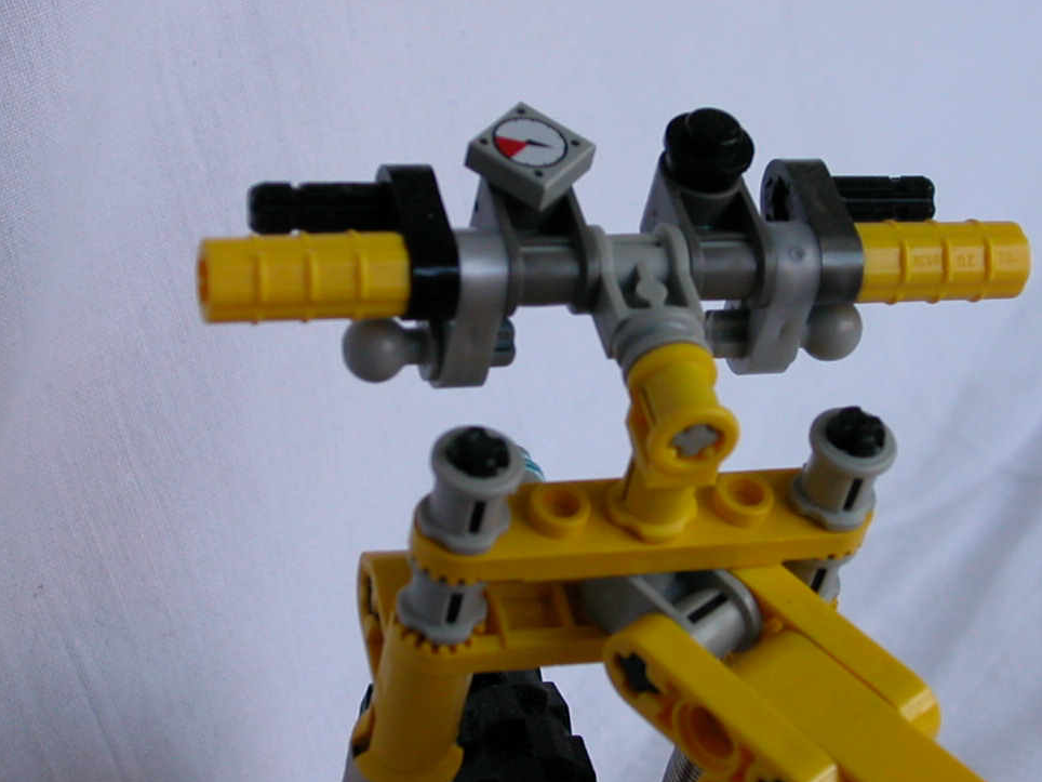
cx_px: 629
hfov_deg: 23.0
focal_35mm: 85
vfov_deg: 17.4
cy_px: 396
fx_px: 2559
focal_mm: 9.7
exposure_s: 1/68.9
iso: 100
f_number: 3.5
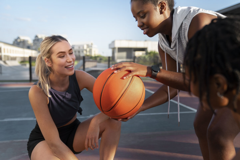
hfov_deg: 49.5
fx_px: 260
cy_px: 80
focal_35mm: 39
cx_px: 120
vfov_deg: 34.2
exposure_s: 1/2000
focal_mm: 39
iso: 640
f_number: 3.2
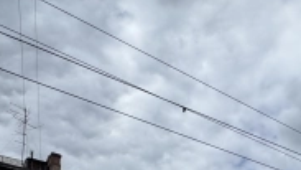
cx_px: 266
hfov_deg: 37.5
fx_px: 415
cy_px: 325
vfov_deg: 17.5
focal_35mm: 52
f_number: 2.2
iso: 50
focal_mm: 2.22
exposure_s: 1/1323
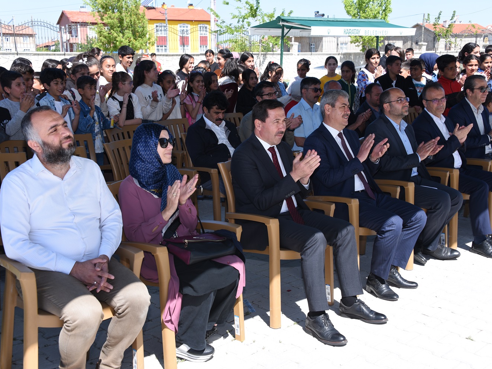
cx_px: 249
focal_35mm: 46
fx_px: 654
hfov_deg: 41.2
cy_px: 186
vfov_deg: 31.5
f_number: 7.1
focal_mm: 42
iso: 160
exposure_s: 1/250
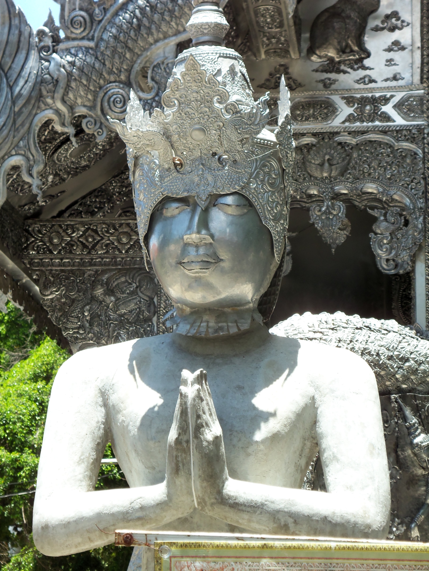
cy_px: 286
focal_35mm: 103
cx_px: 214
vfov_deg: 19.1
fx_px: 1702
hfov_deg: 14.4
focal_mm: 18.5
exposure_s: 1/200
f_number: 4.4
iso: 80
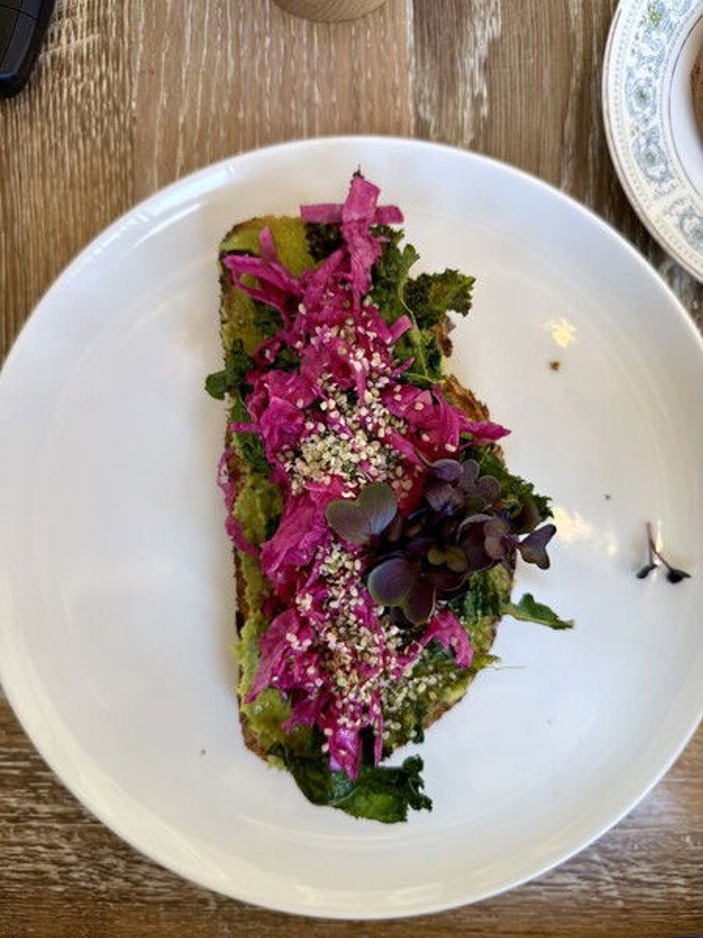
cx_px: 352
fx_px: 650
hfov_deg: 56.8
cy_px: 469
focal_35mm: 24
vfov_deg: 71.6
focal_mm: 6.76
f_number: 1.78
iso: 100
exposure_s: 1/60
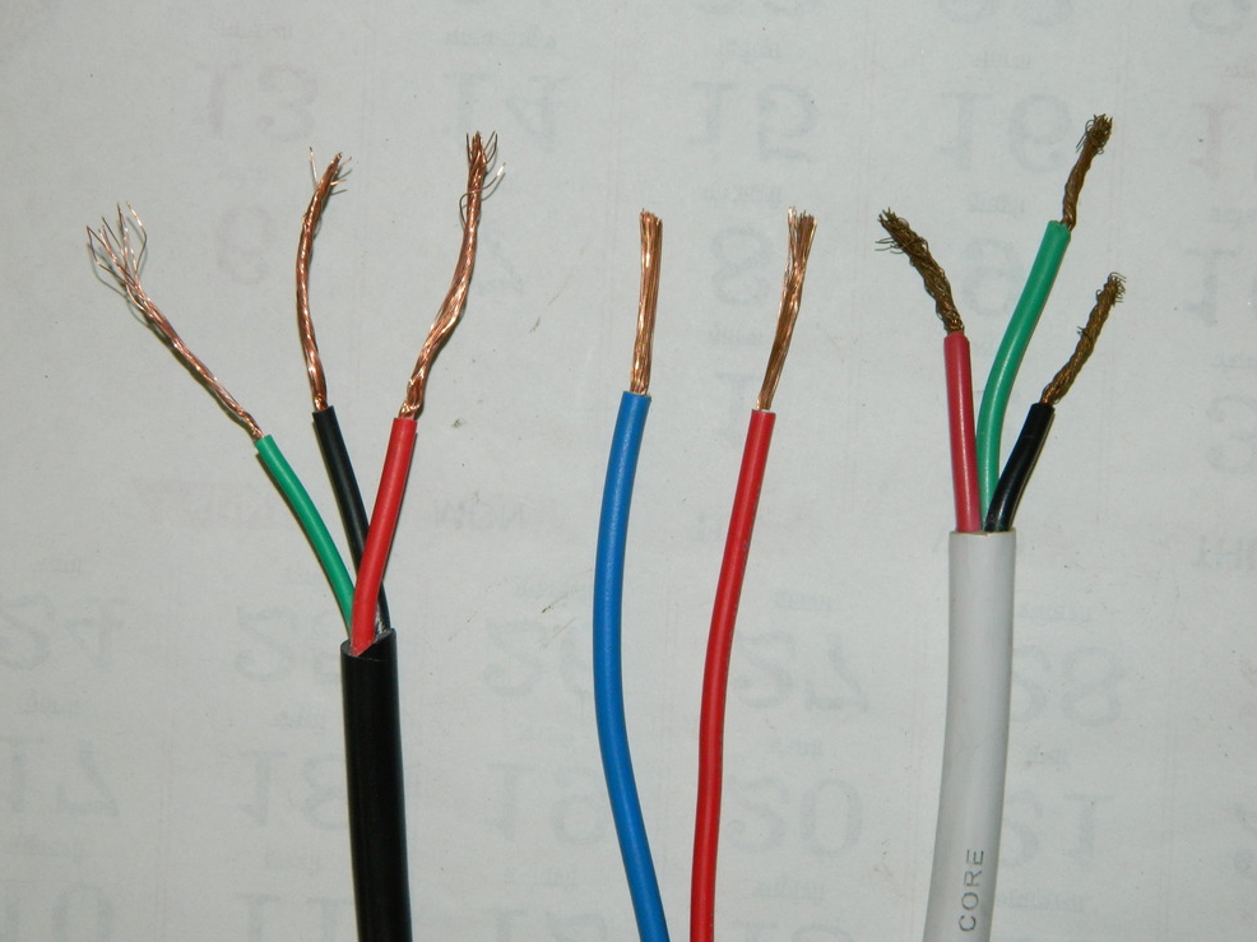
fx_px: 2578
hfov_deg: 27.4
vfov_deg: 20.7
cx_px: 631
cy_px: 469
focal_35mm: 71
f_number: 4
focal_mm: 12.6
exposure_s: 1/50
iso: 200
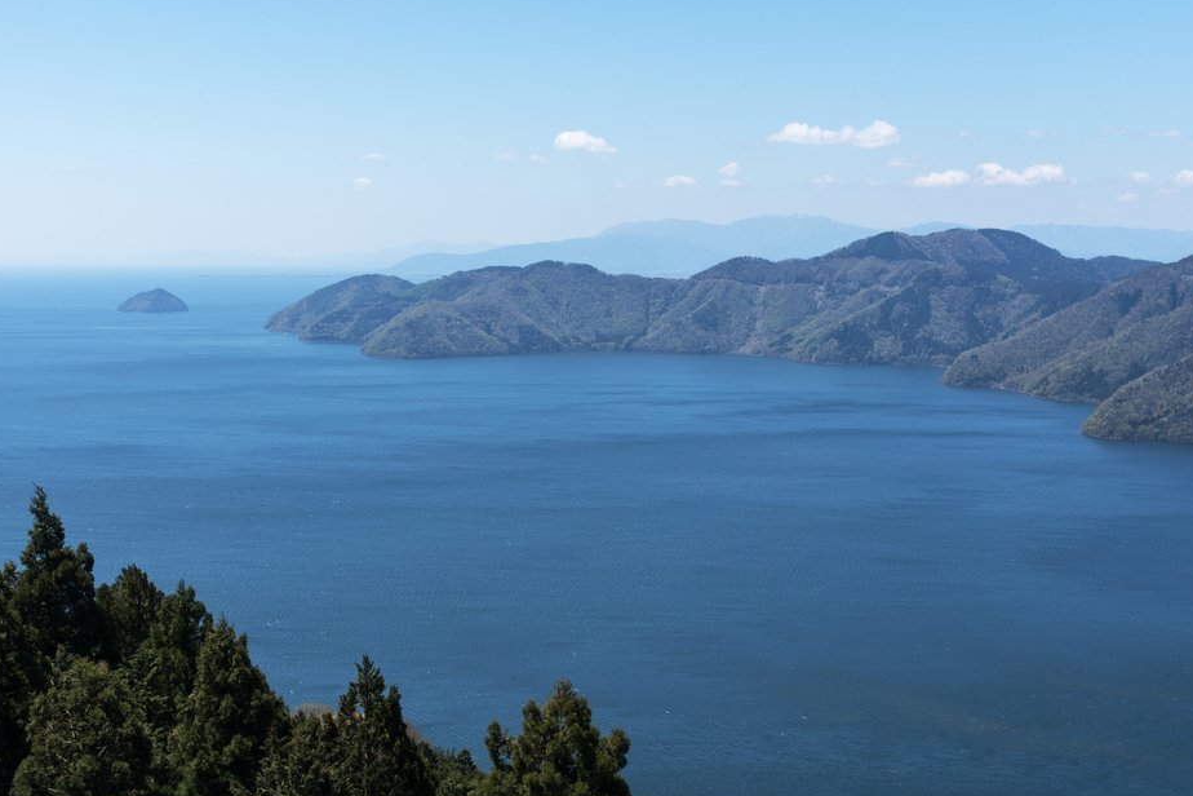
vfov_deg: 26.0
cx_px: 612
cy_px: 395
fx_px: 1723
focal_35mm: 52
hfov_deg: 38.2
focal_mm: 50
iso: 100
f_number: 16
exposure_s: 1/100
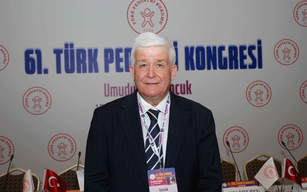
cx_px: 154
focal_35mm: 55
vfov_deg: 23.8
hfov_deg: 37.2
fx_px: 456
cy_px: 96
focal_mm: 35
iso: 200
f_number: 4.2
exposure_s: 1/60
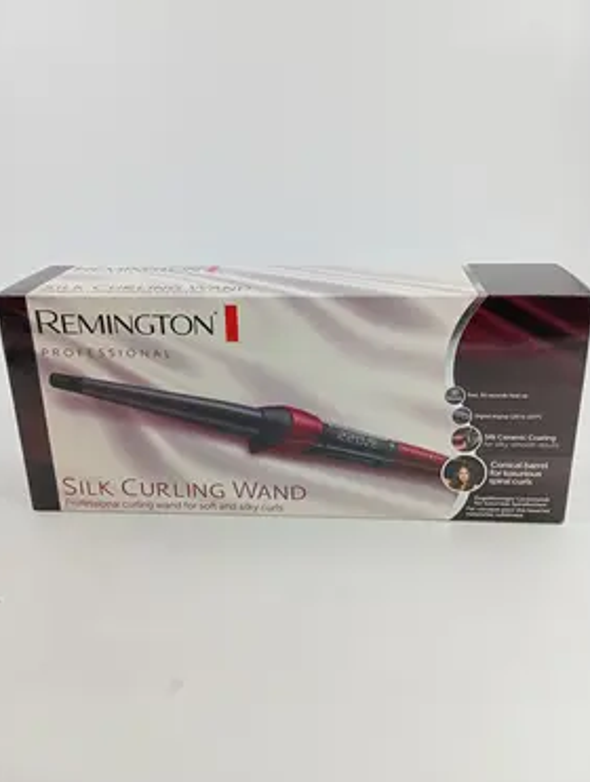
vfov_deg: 59.8
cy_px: 382
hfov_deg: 47.0
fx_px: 679
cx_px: 297
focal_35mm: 30
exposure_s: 1/100
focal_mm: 4.22
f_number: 1.8
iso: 92
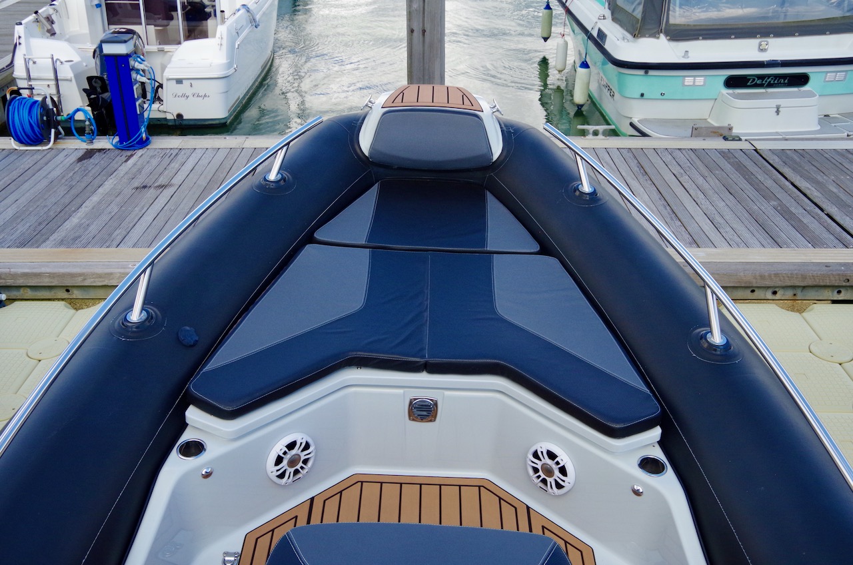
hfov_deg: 60.4
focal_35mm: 31
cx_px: 426
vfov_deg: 42.2
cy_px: 282
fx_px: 733
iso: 800
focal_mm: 21
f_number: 14
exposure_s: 1/200
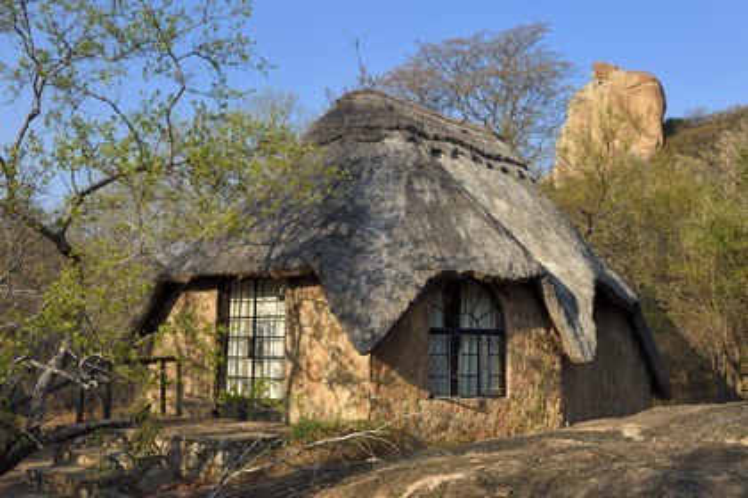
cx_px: 374
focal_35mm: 44
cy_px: 249
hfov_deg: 44.5
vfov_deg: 30.5
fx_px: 914
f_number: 13
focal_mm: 44
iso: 200
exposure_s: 1/160
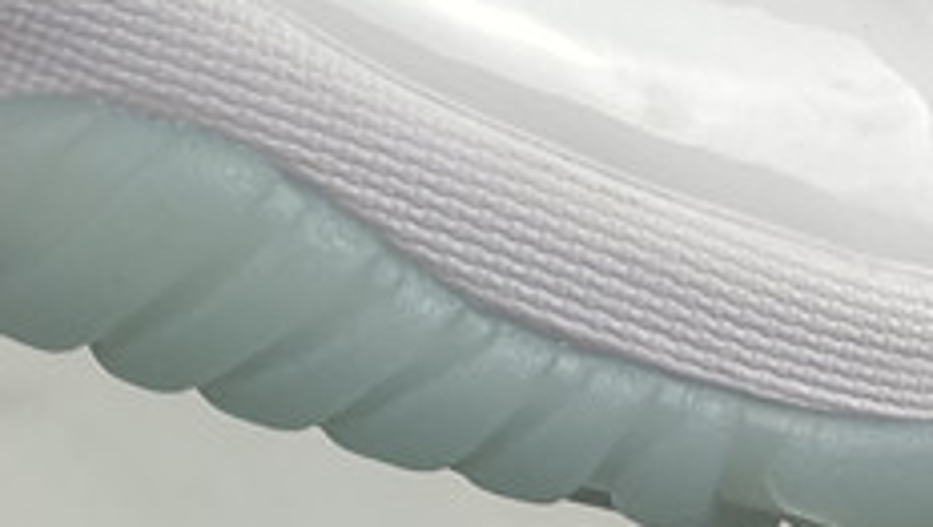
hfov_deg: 16.3
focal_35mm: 122
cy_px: -591
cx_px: -402
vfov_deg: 9.2
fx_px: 3021
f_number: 1.6
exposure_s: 1/126
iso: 32
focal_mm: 4.2
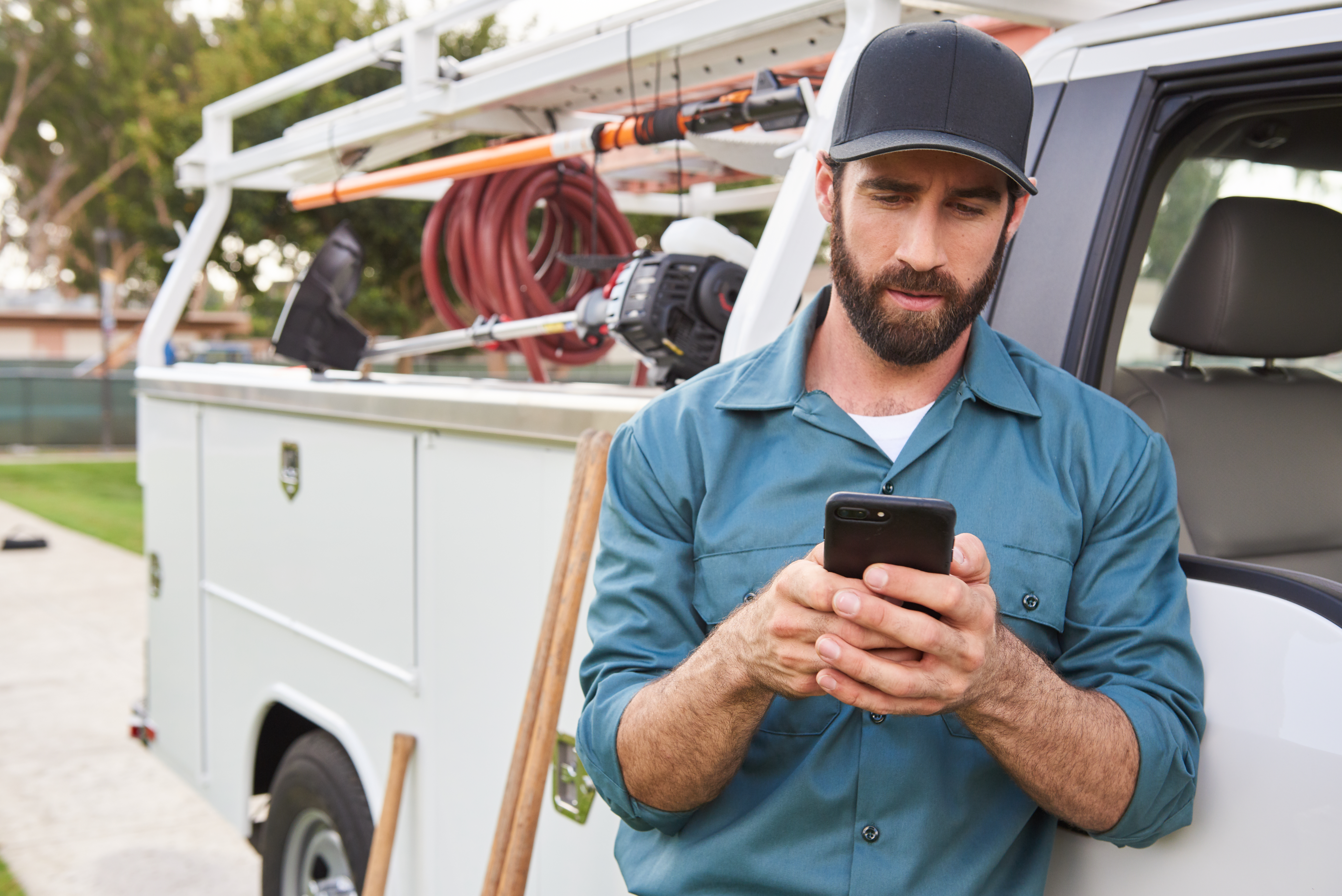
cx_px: 671
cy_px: 448
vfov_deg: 31.9
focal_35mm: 42
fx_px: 1566
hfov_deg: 46.4
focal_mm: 42
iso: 320
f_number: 5.6
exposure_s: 1/500
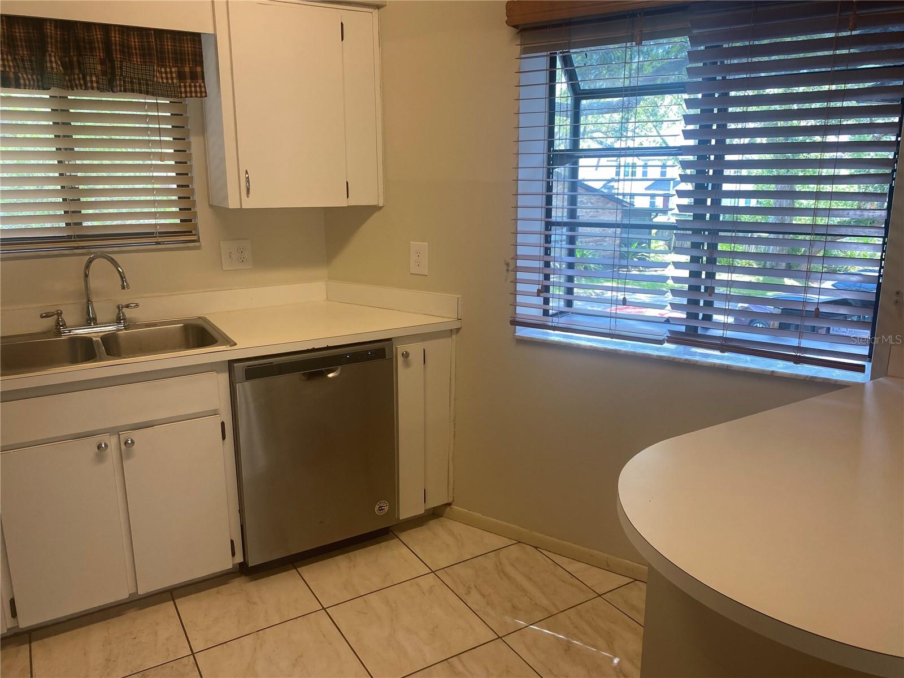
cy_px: 339
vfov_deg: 53.1
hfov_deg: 67.3
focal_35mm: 26
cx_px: 452
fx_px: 679
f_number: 1.8
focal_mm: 4.25
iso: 80
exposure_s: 1/120
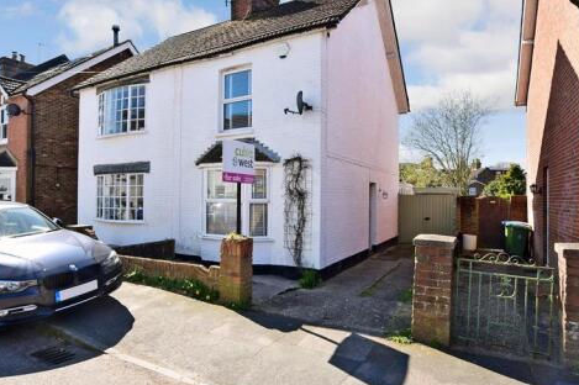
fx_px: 338
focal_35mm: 21
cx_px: 263
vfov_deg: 59.4
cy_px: 191
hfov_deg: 81.0
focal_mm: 10
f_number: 14
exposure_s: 1/80
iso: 125
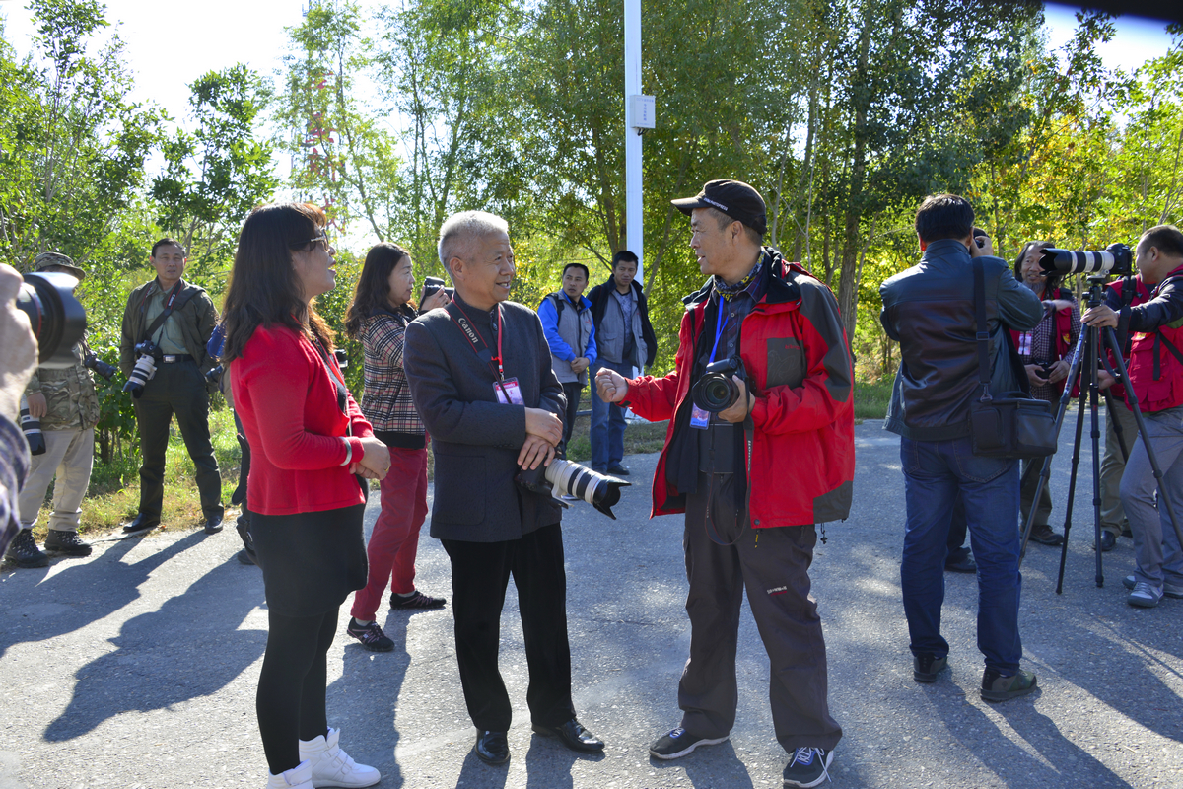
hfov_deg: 55.8
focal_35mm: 34
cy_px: 394
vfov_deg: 38.9
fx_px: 1117
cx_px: 592
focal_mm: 34
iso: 200
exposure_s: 1/125
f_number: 9
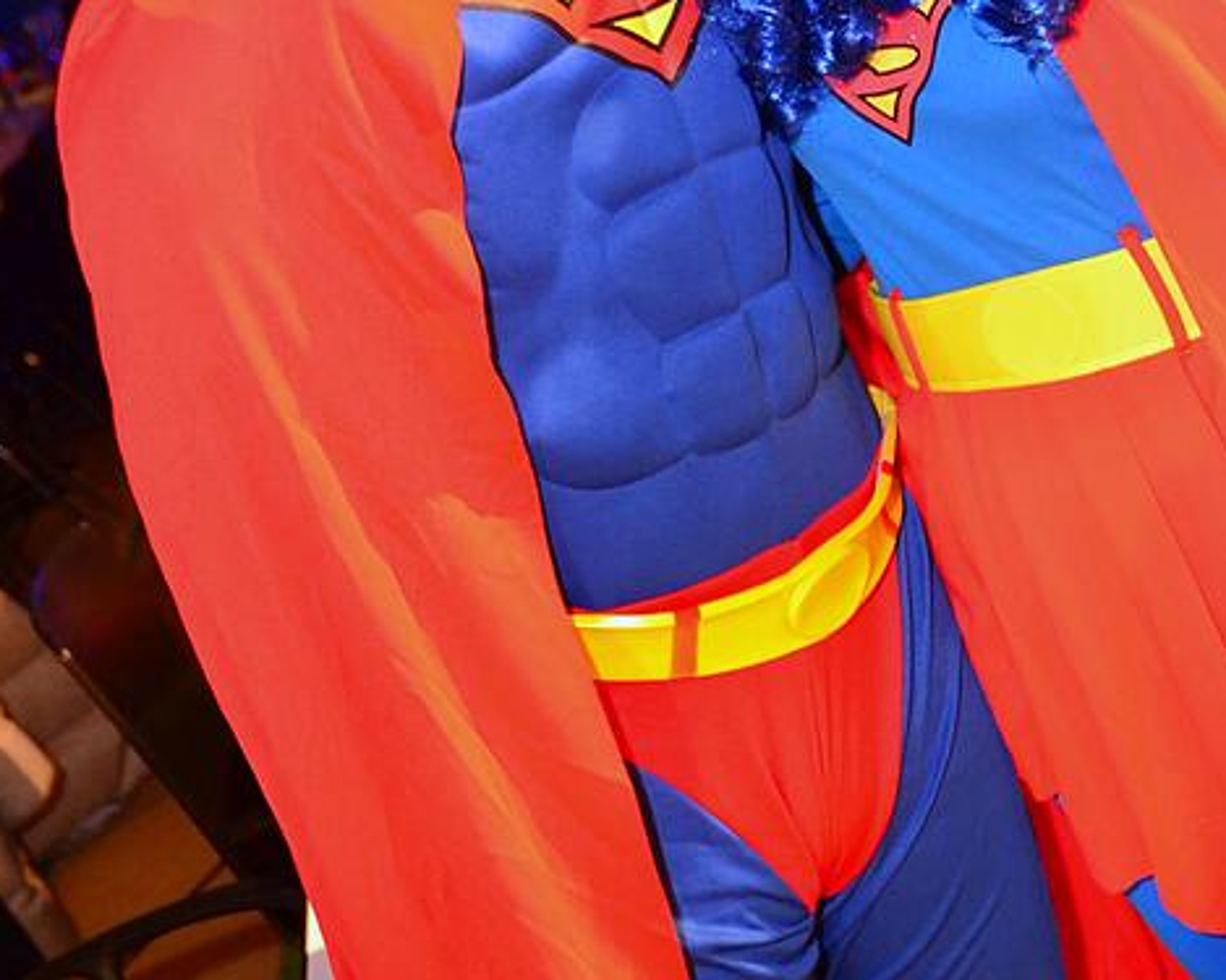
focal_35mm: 69
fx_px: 2503
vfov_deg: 21.6
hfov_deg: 27.5
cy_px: 84
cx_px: 610
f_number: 5.6
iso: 3200
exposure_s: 1/13
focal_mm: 32
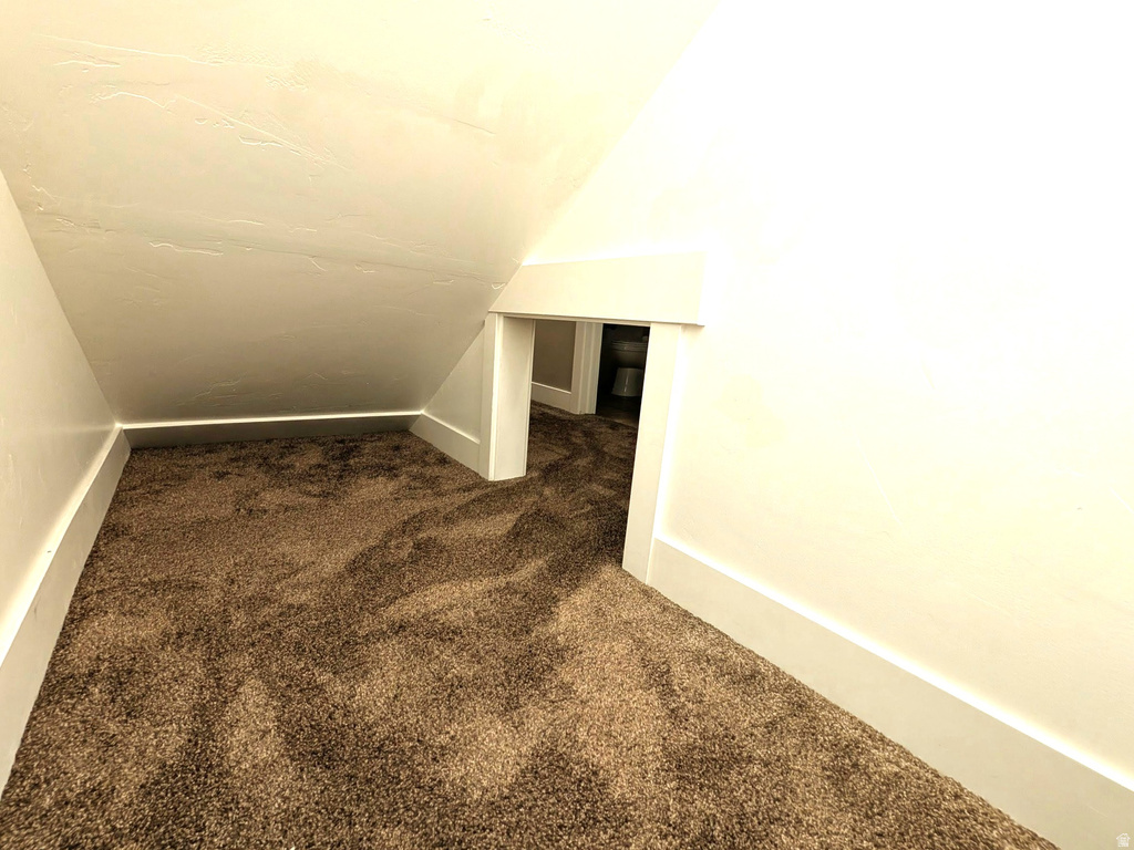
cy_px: 425
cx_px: 567
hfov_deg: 110.5
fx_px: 393
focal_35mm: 12
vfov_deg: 94.5
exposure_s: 1/36.9
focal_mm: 2.02
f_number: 1.7
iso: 73
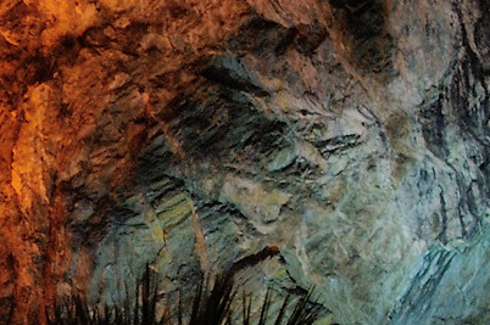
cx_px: -600
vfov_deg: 6.5
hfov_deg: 9.1
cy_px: 515
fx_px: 2841
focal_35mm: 209
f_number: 5.6
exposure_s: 1/5
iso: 1600
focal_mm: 35
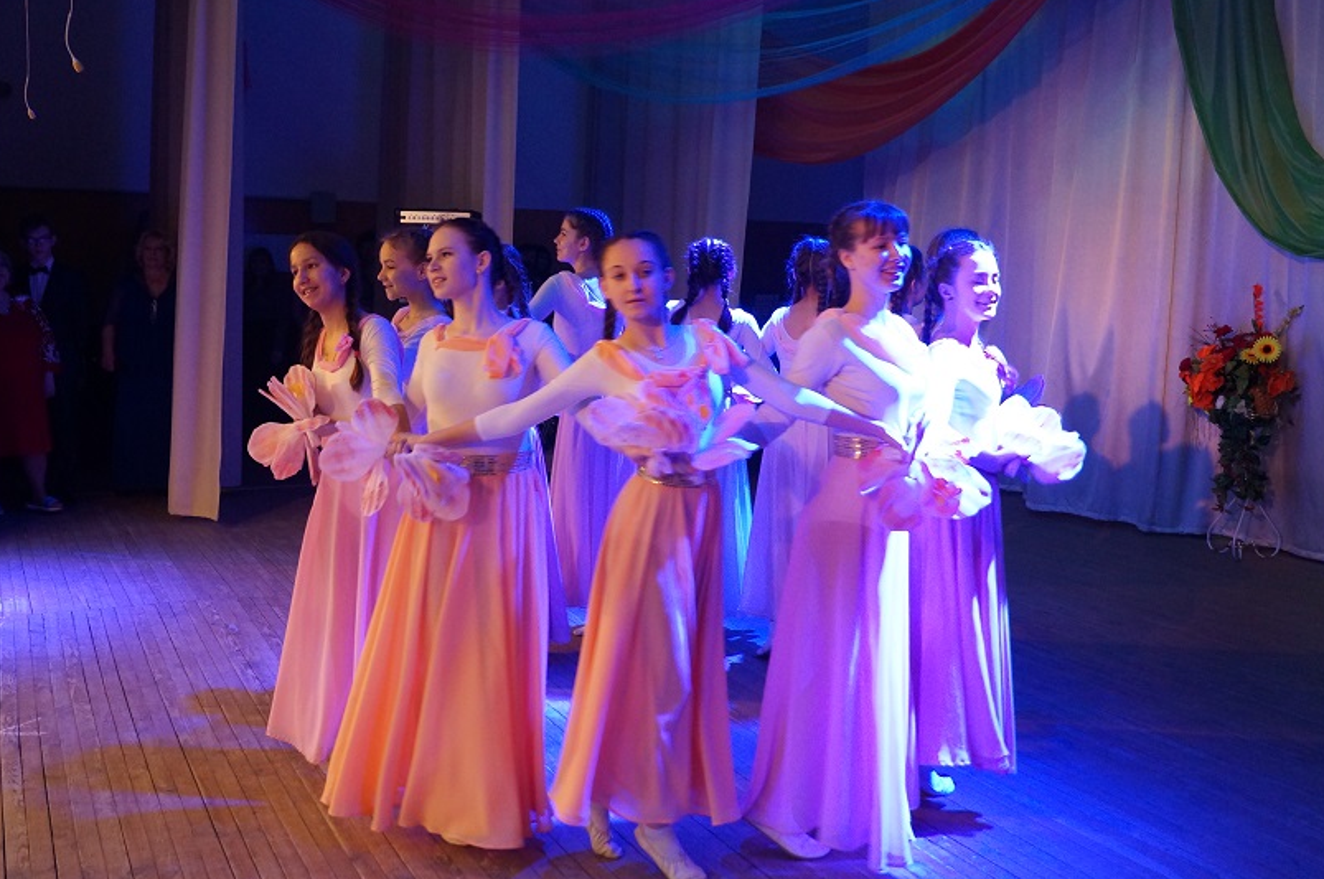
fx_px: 1359
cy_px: 449
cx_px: 691
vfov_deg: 35.8
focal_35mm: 37
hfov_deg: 51.9
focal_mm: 22
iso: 1250
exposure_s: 1/60
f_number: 4
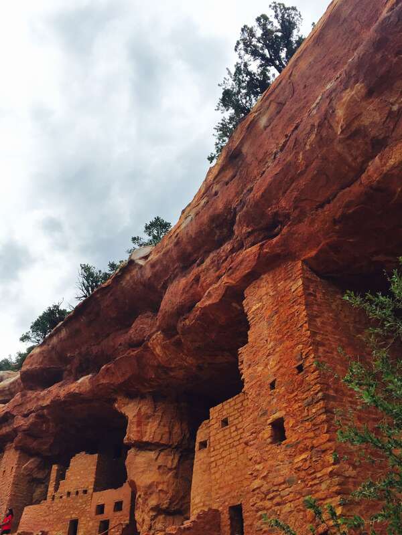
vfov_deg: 61.7
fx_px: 449
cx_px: 201
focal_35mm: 29
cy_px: 268
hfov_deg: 48.2
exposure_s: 1/989
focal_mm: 4.15
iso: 32
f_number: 2.2
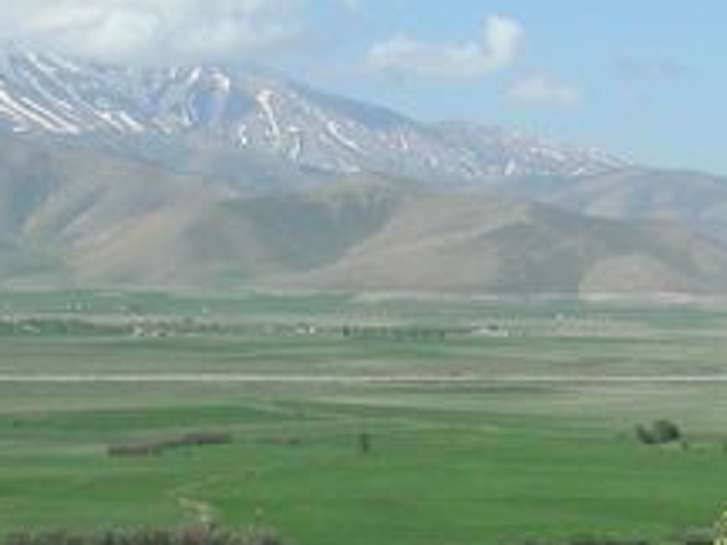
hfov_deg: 13.8
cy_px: 646
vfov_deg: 10.4
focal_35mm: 141
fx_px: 2961
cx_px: 740
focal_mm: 6.3
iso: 50
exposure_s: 1/432
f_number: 5.6
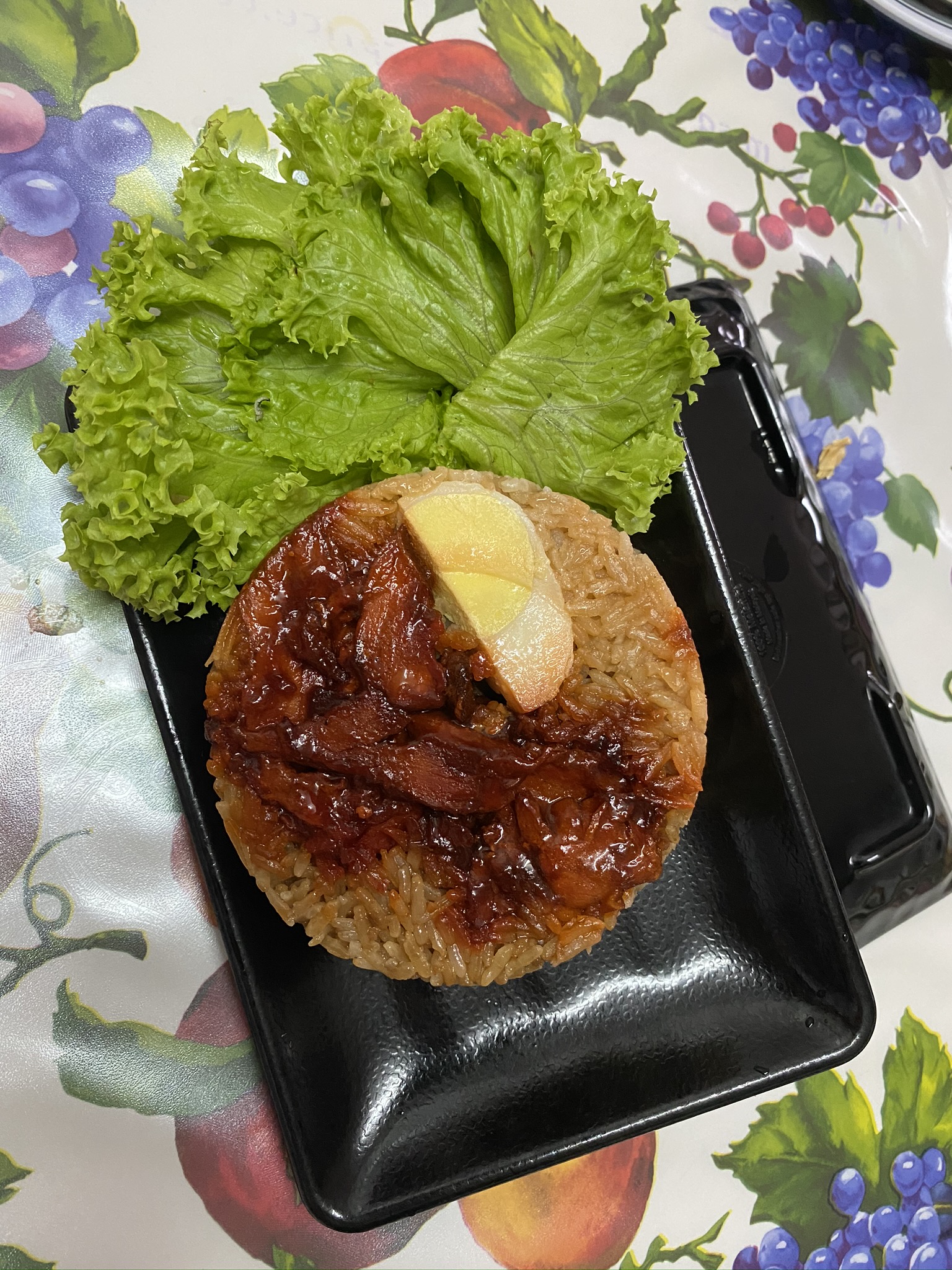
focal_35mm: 26
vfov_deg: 67.3
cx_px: 476
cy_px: 635
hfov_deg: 53.1
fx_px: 953
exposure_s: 1/50
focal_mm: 4.25
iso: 400
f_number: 1.8
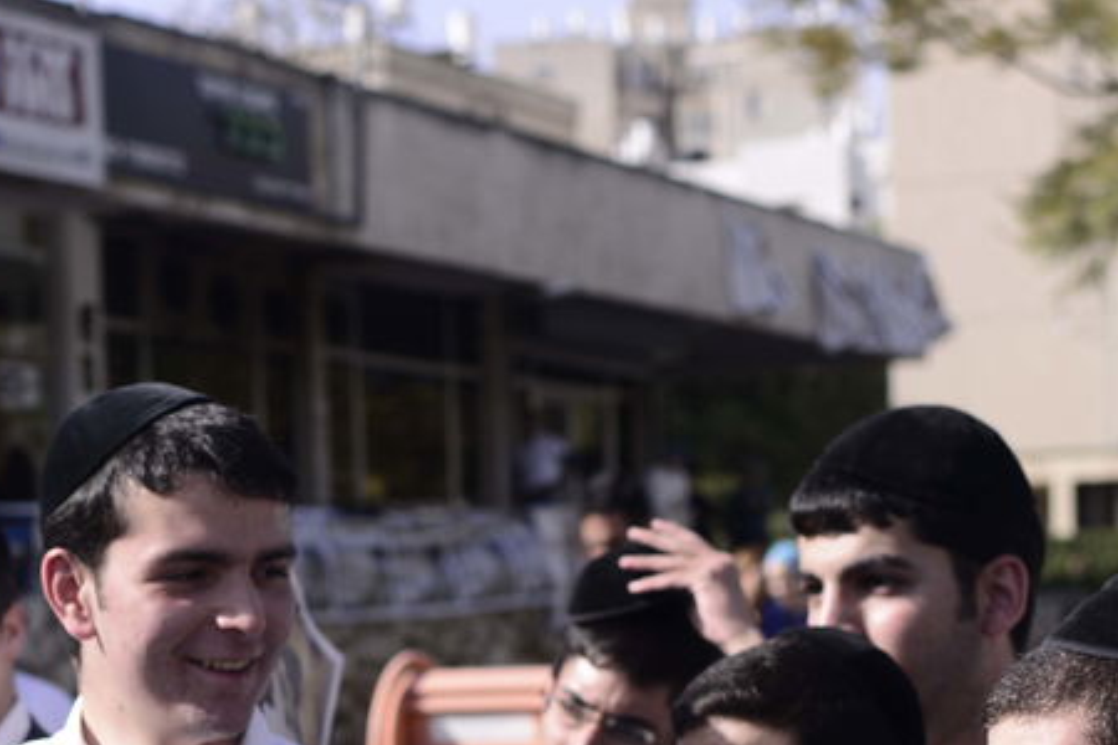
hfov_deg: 18.3
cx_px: 37
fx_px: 3385
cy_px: 919
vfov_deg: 12.3
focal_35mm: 109
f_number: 3.5
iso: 100
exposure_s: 1/1000
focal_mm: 35
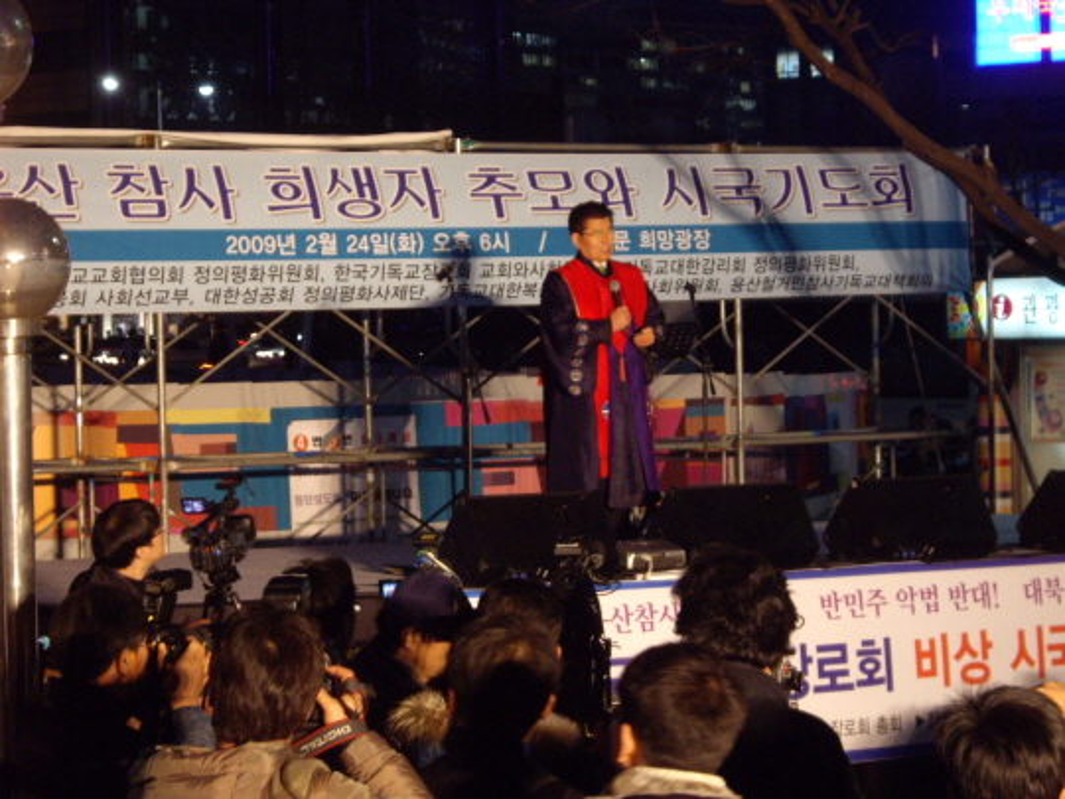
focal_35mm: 113
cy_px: 400
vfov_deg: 13.1
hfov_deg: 17.4
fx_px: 3477
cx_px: 532
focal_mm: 23.7
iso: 400
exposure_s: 1/10
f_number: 5.4
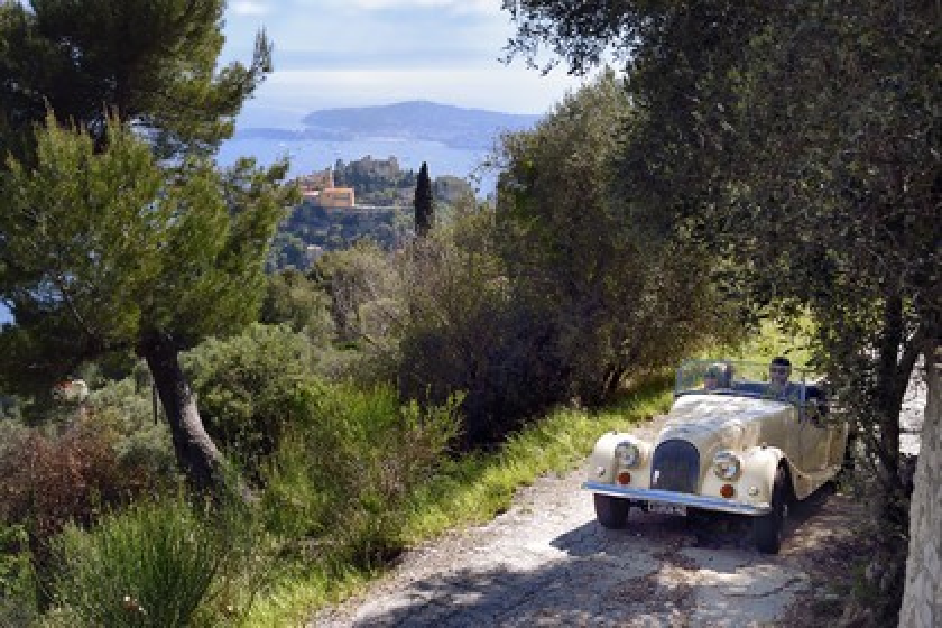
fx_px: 1047
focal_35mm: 40
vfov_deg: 33.4
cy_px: 314
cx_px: 471
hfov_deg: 48.5
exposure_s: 1/400
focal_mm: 40
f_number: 8
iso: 200
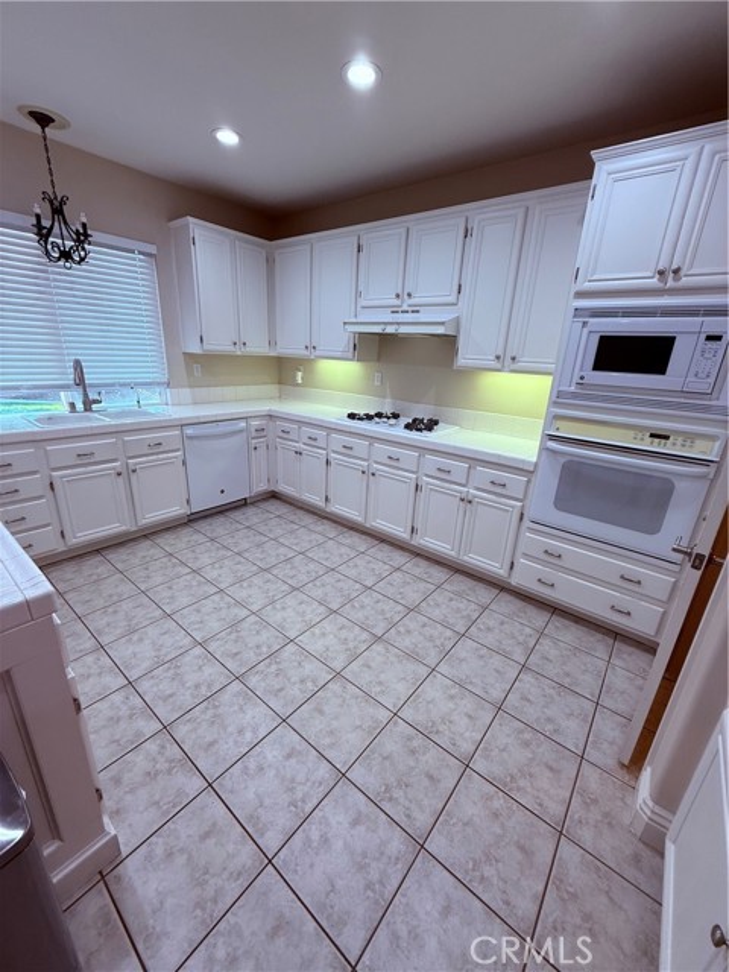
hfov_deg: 85.7
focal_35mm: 14
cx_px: 364
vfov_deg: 102.1
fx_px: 393
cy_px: 486
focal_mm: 2.22
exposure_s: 1/120
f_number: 2.2
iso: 125
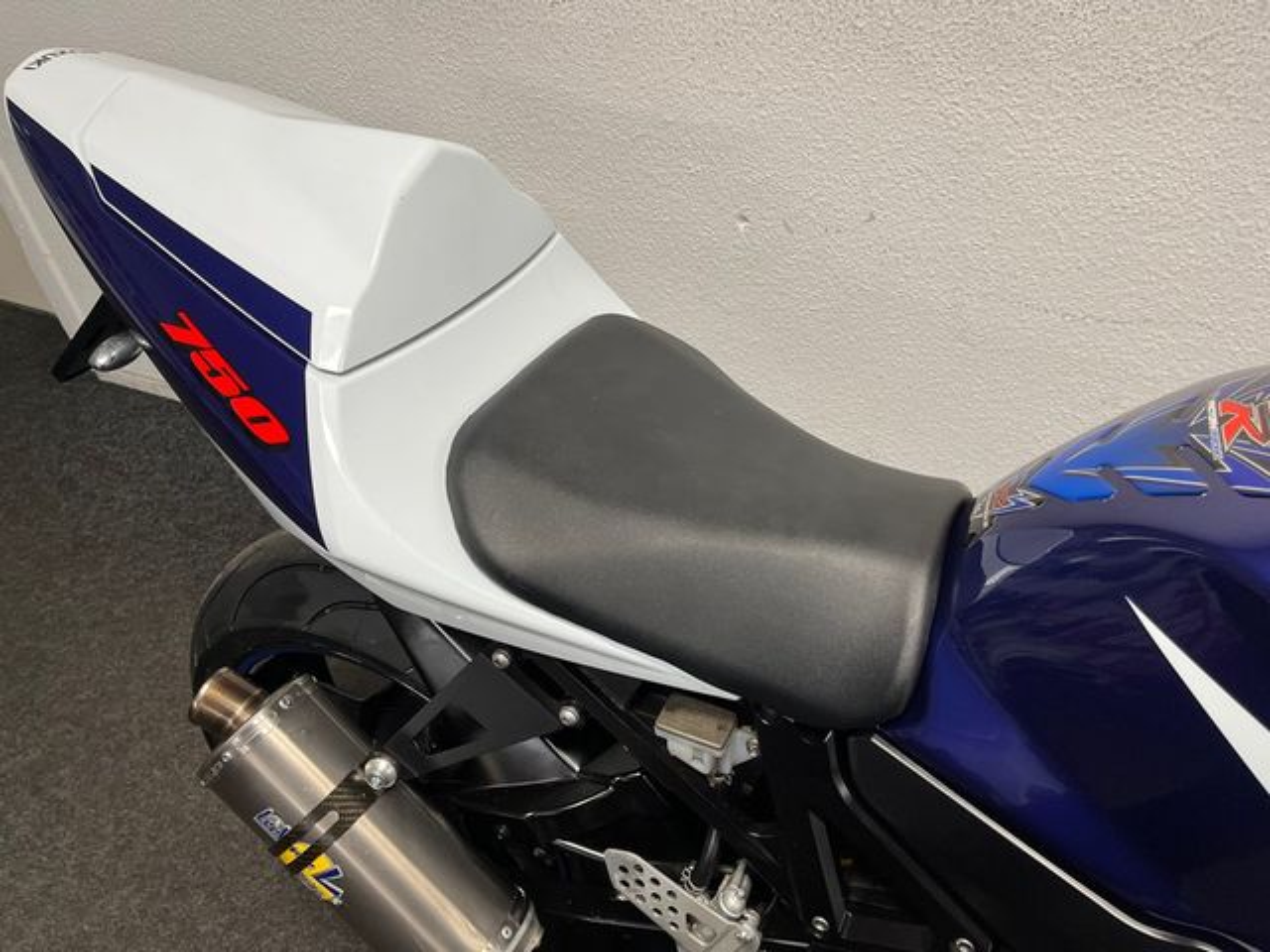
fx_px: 954
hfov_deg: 67.3
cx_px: 635
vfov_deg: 53.1
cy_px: 476
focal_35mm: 26
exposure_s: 1/100
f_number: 1.6
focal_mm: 5.1
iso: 125
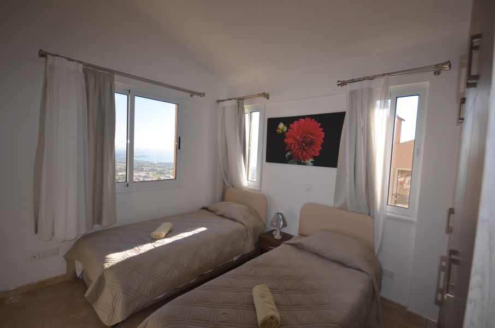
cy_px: 164
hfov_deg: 100.5
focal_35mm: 15
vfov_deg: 77.1
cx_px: 248
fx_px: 206
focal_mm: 10
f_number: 4
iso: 100
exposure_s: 1/200
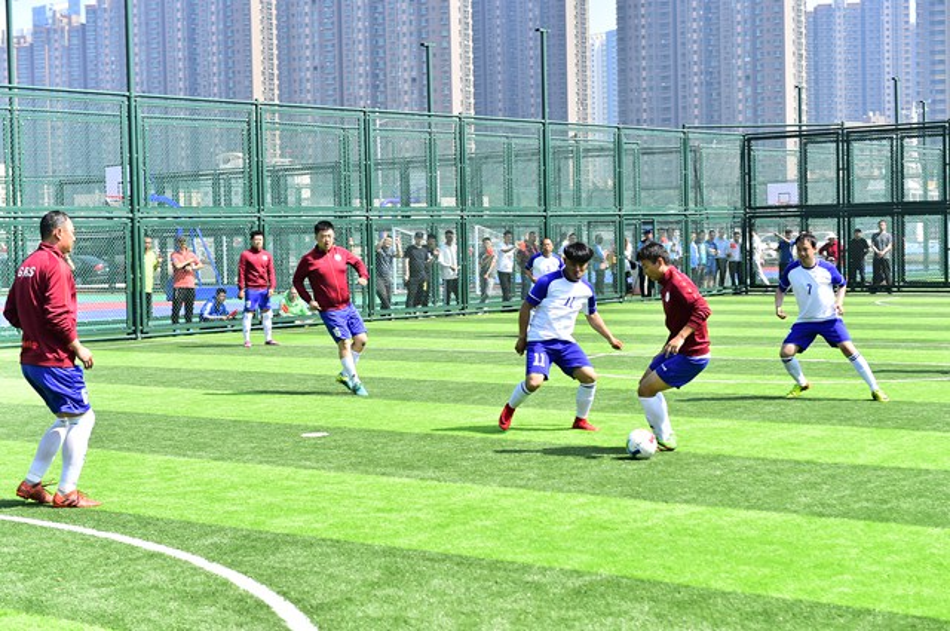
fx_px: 1634
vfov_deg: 21.9
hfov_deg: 32.4
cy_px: 316
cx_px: 475
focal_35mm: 62
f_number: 6.3
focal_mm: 62
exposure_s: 1/250
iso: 125
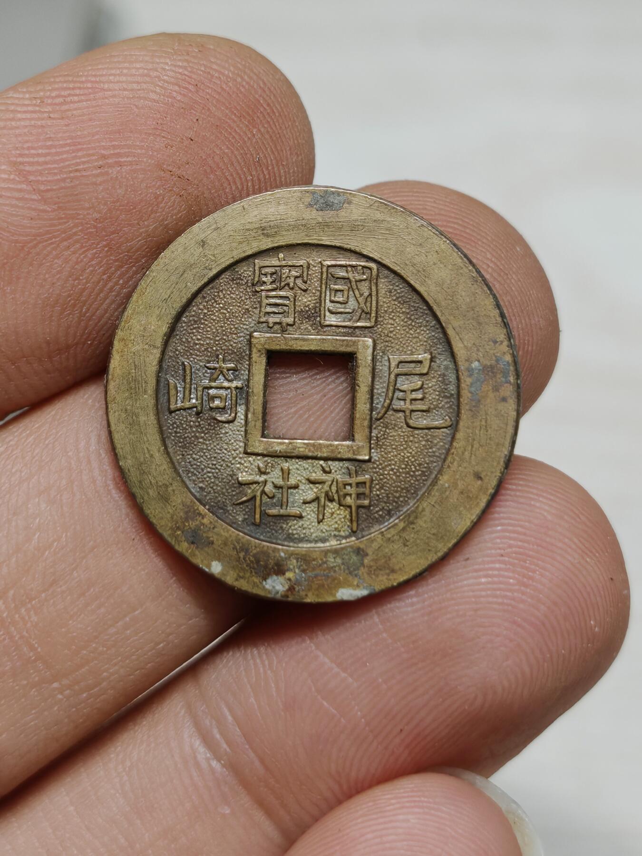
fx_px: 2349
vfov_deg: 20.7
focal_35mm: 95
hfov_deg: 15.6
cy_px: 428
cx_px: 321
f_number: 1.6
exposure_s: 1/97
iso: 80
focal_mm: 7.62
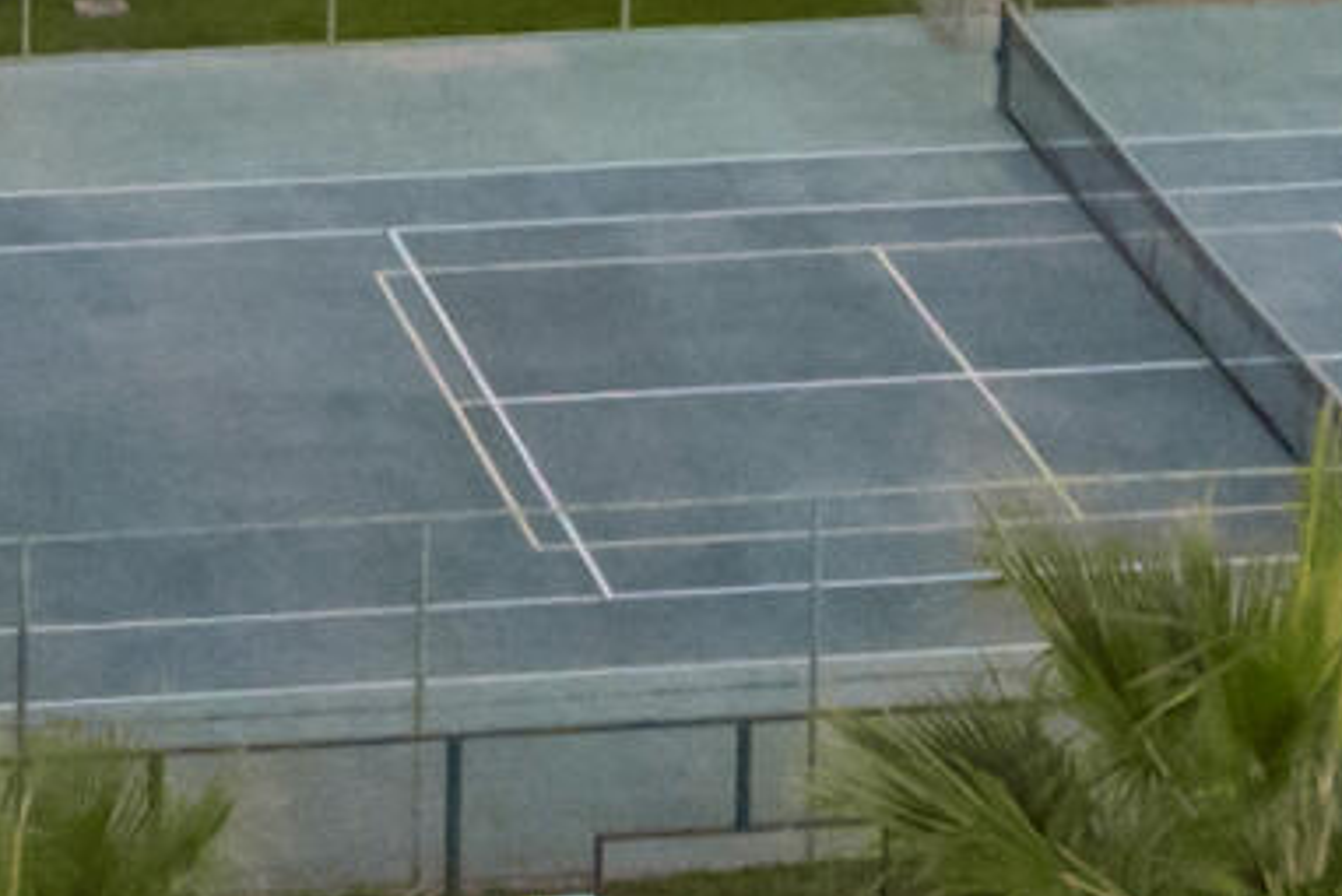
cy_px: -1968
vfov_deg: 6.3
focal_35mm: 196
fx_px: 7309
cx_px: 453
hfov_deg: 10.5
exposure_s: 1/60
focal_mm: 12.29
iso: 800
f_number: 6.3
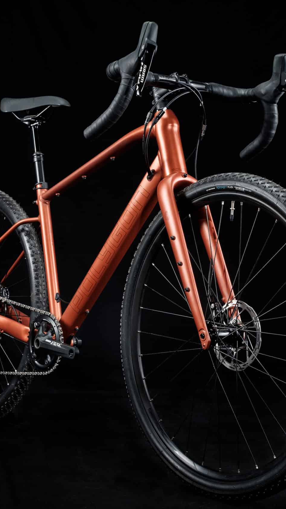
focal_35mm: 68
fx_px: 917
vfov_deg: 31.0
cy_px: 256
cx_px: 140
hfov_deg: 17.7
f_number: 9
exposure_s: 1/100
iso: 400
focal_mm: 28.9
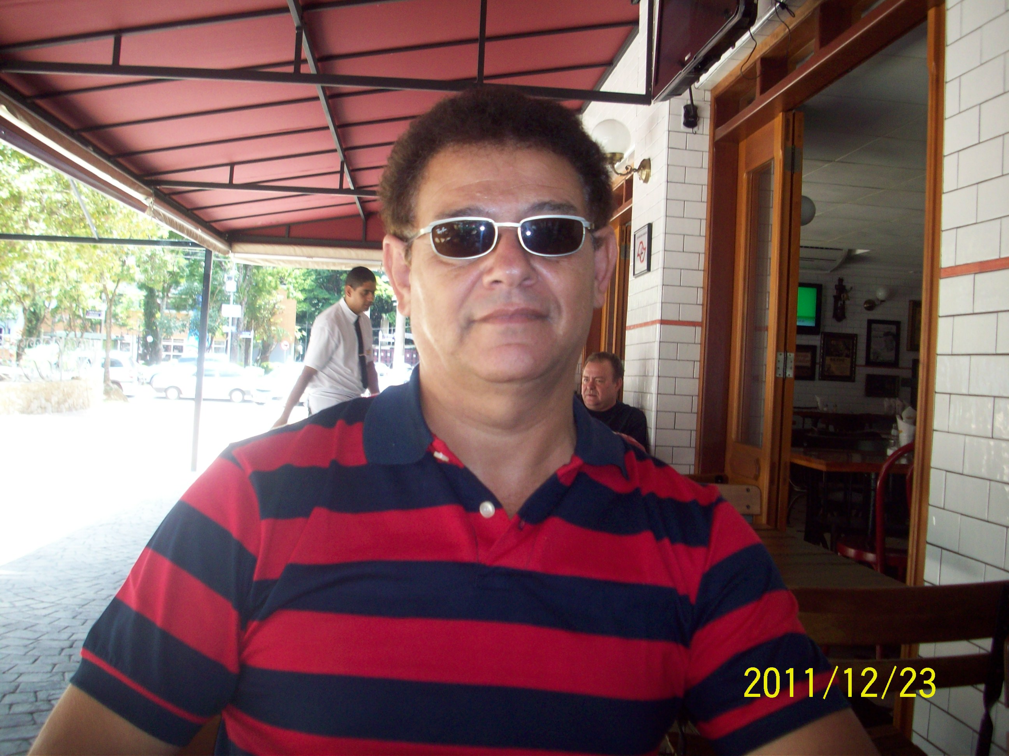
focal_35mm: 37
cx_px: 504
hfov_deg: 50.1
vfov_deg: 38.7
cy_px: 378
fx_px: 1078
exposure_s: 1/91.3
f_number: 2.8
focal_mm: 6.2
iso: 80
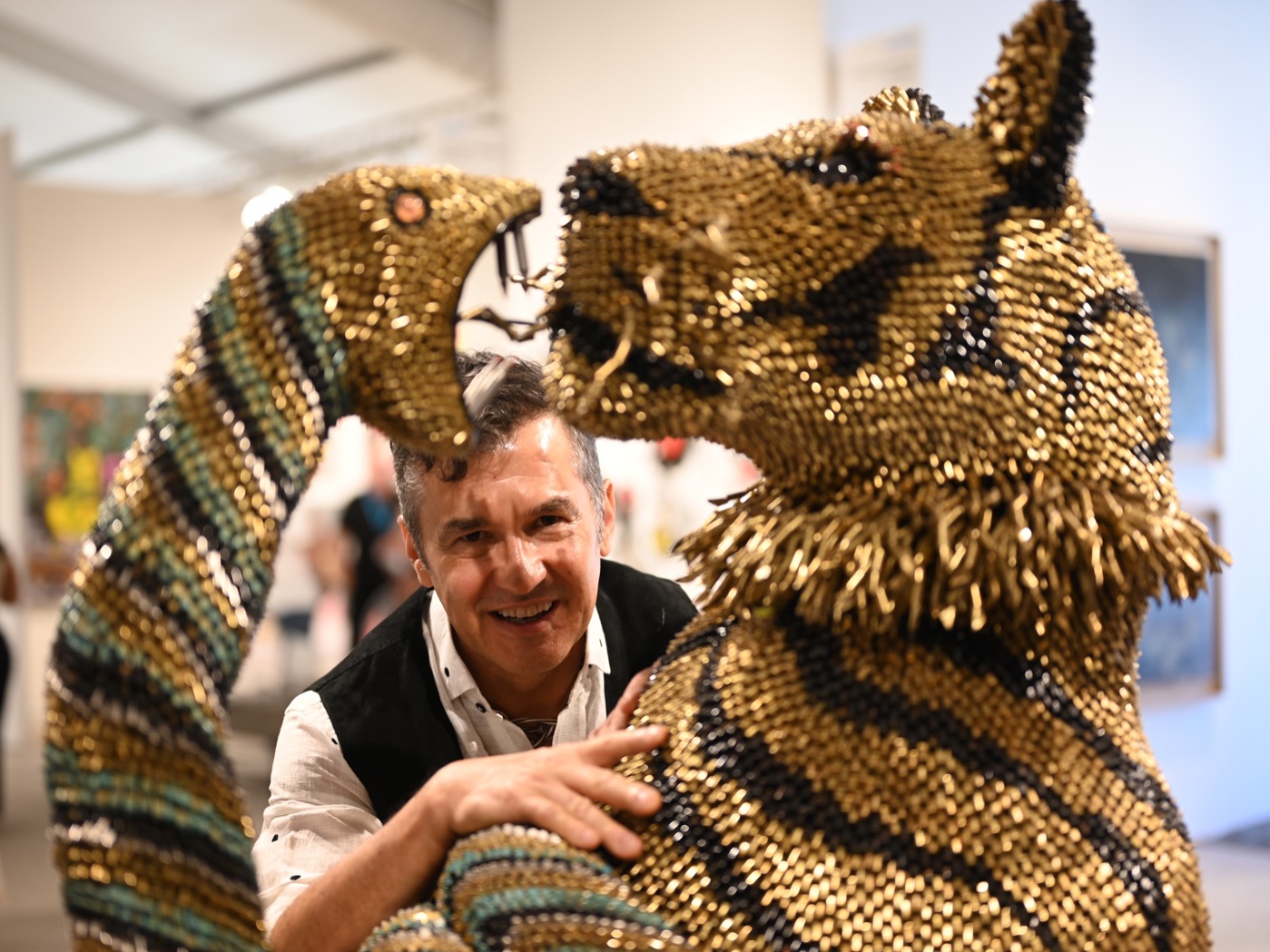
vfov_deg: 26.6
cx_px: 608
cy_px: 483
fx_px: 2018
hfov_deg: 34.9
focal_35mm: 55
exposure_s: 1/60
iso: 220
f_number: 1.8
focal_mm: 50
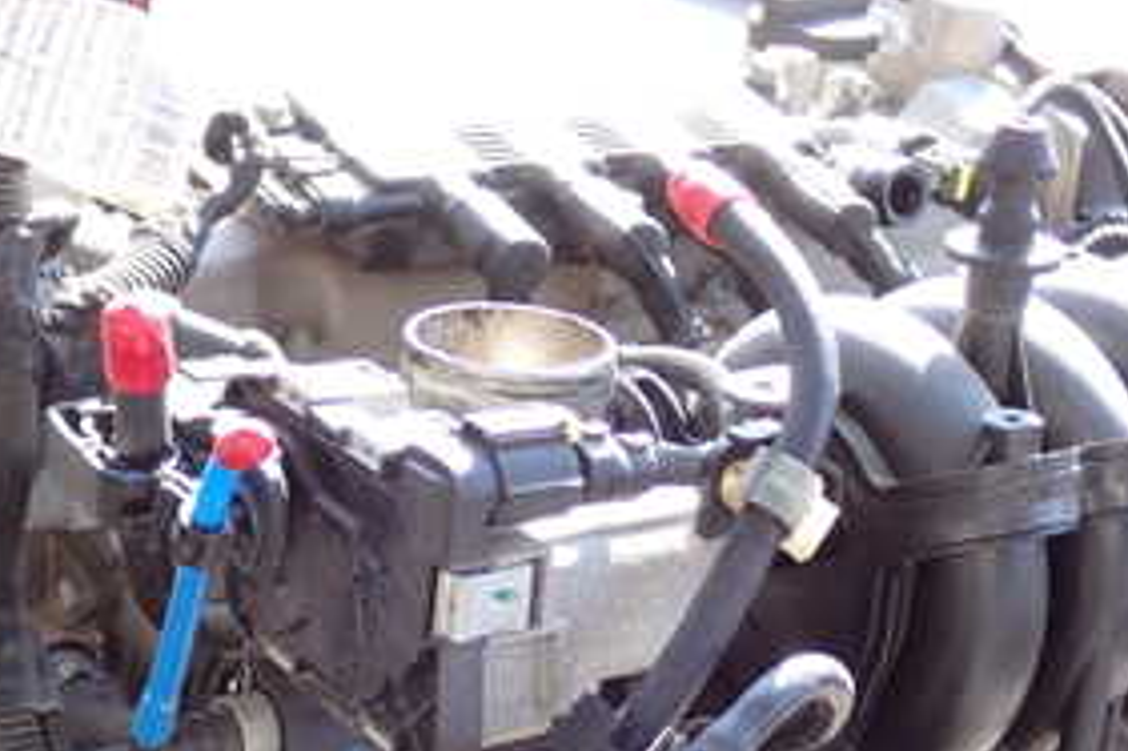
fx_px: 2850
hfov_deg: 22.4
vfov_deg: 14.9
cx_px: 562
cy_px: 667
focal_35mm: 91
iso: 125
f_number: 2.8
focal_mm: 7.31
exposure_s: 1/125
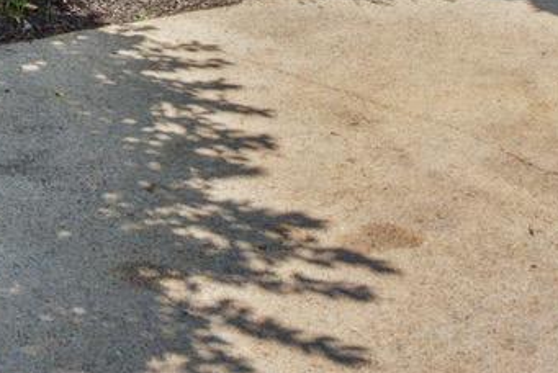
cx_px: -259
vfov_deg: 12.0
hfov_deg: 18.9
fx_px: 1489
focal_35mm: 96
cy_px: -474
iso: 800
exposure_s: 1/1250
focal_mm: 16
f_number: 8
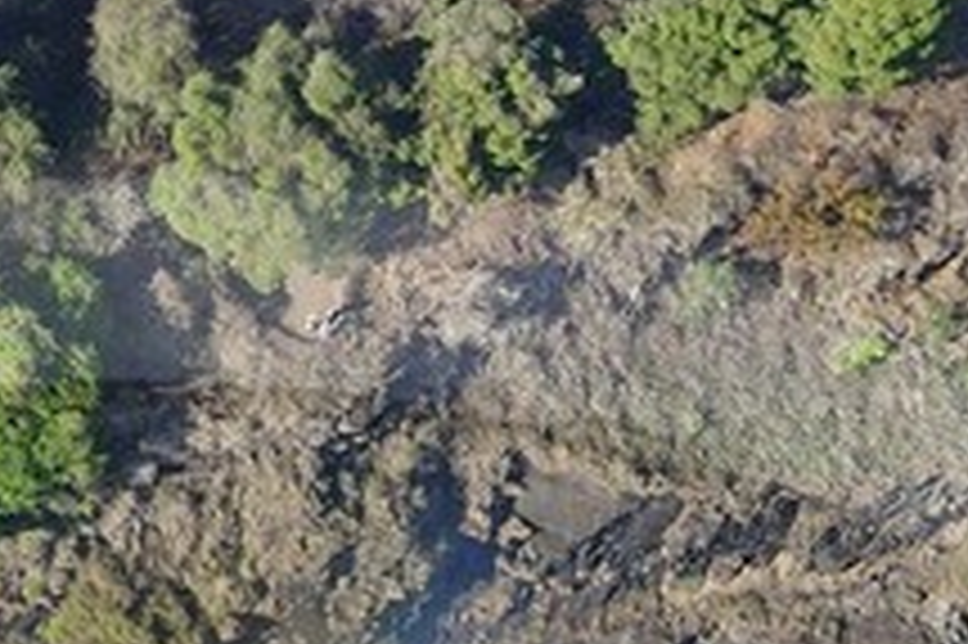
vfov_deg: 3.7
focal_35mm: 357
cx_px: 140
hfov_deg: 5.8
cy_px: 2045
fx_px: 9592
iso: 400
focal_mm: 48
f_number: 7.1
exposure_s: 1/1000
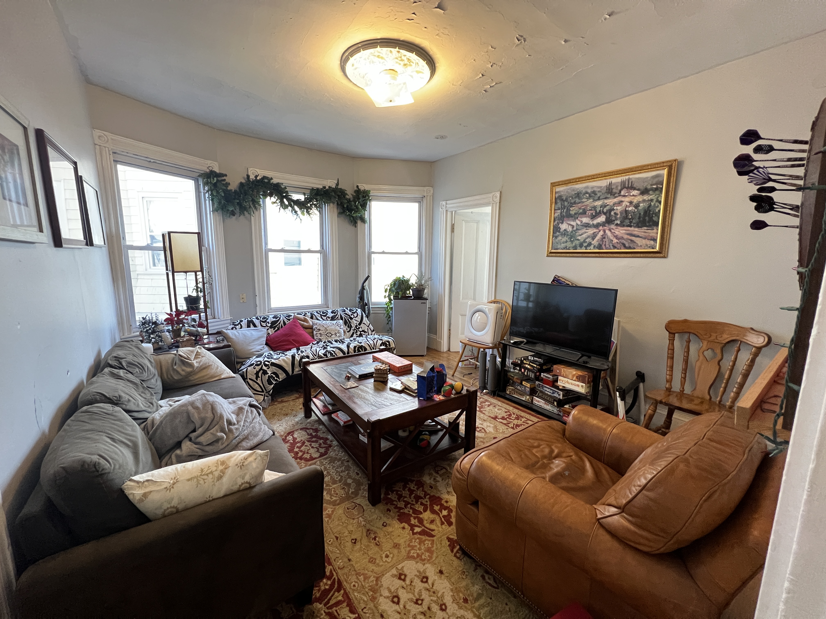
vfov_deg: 89.9
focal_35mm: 13
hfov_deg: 106.2
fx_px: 310
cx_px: 413
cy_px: 310
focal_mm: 1.57
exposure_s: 1/60
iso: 400
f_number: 1.8
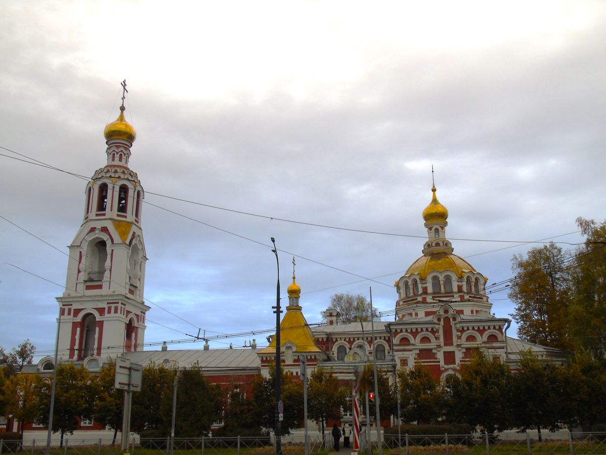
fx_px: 595
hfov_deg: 54.0
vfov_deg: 41.8
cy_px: 228
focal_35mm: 34
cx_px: 303
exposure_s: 1/40
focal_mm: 6.1
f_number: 3.8
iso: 80
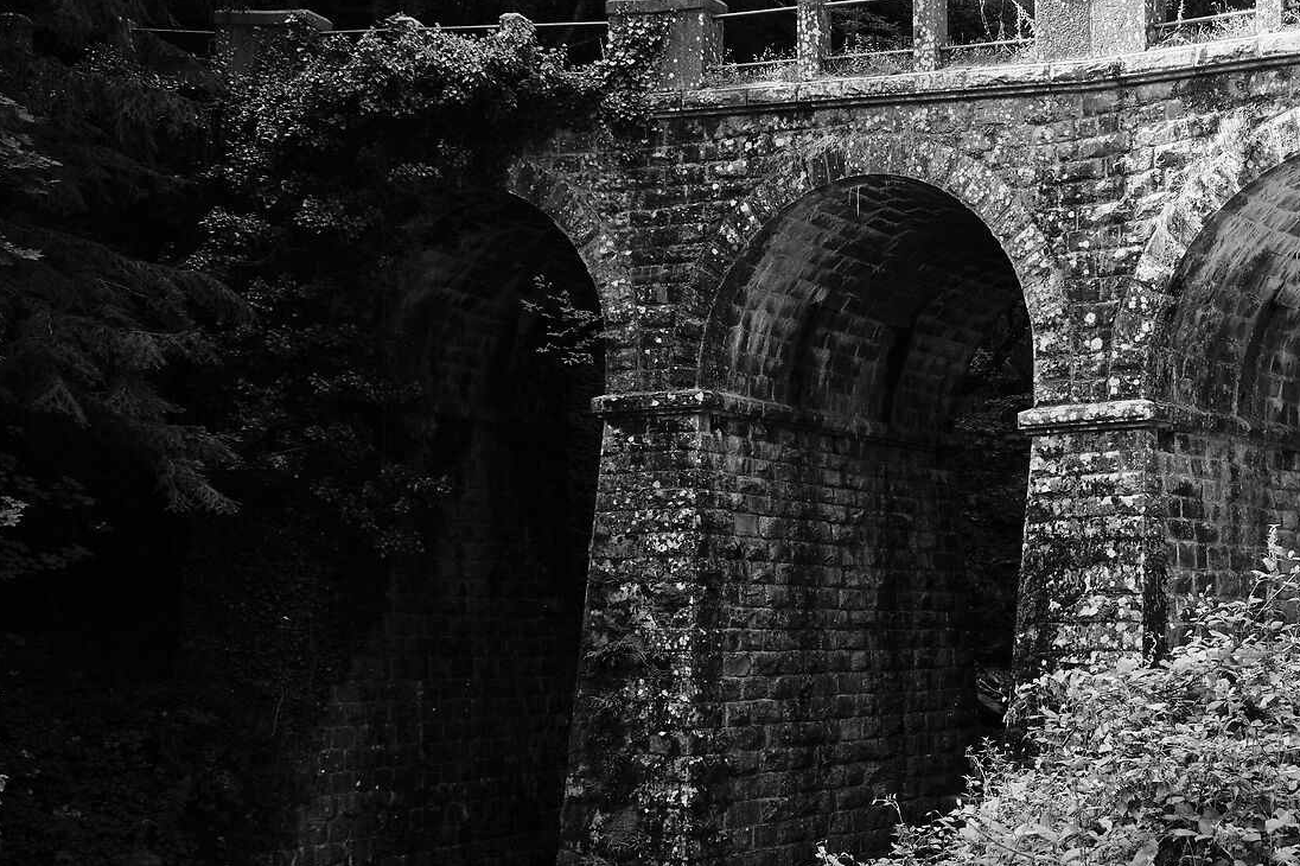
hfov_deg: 40.7
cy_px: 574
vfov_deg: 29.0
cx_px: 1069
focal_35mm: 46
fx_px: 1661
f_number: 5.6
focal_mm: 14
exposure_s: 1/320
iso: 800
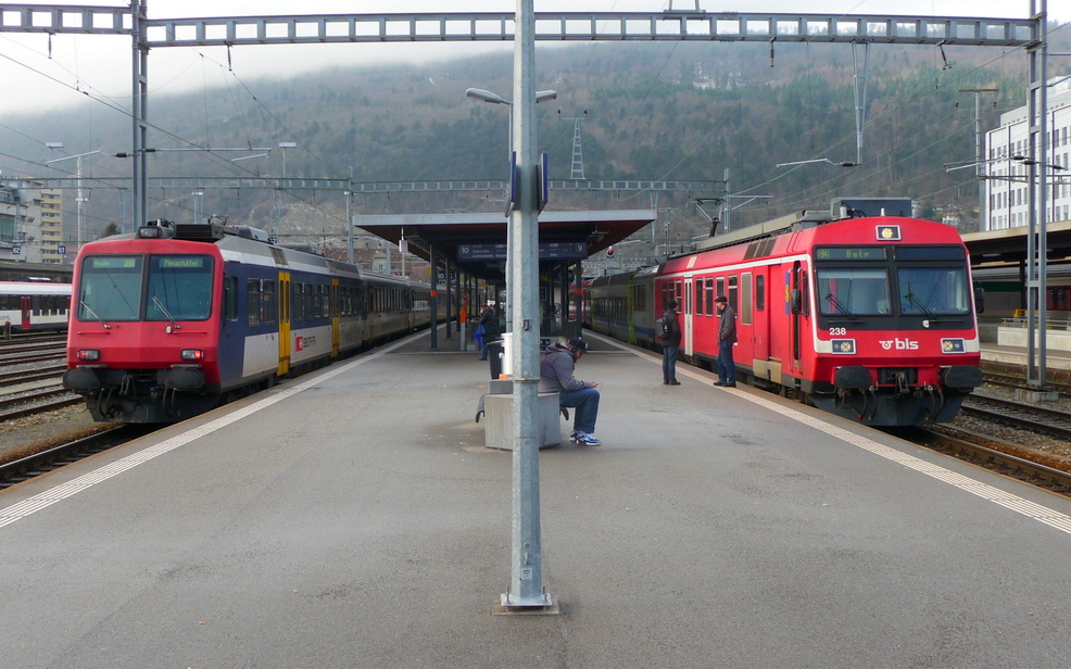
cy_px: 315
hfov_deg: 46.2
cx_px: 531
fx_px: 1255
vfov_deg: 29.8
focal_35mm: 43
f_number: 3.9
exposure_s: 1/200
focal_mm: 6.7
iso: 100
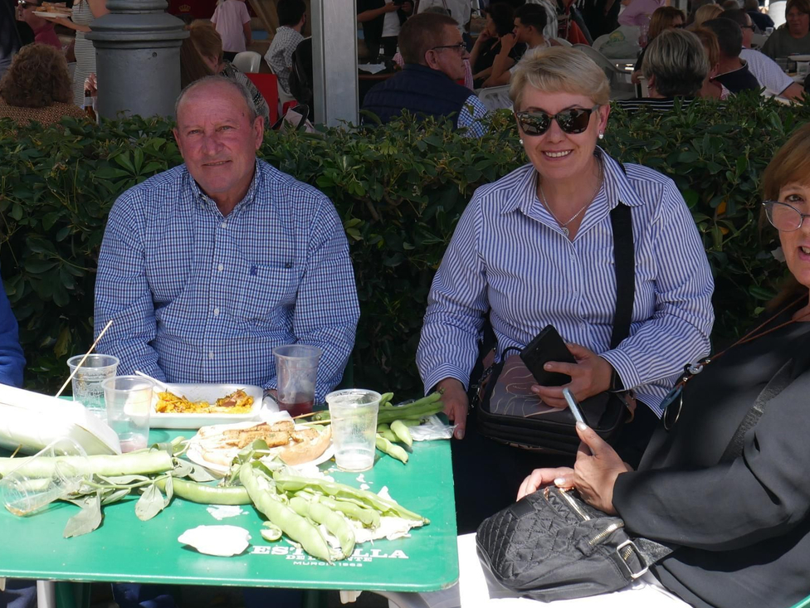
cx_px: 323
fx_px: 1381
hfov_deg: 32.6
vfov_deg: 24.8
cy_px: 243
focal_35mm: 59
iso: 200
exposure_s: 1/250
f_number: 7.1
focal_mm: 18
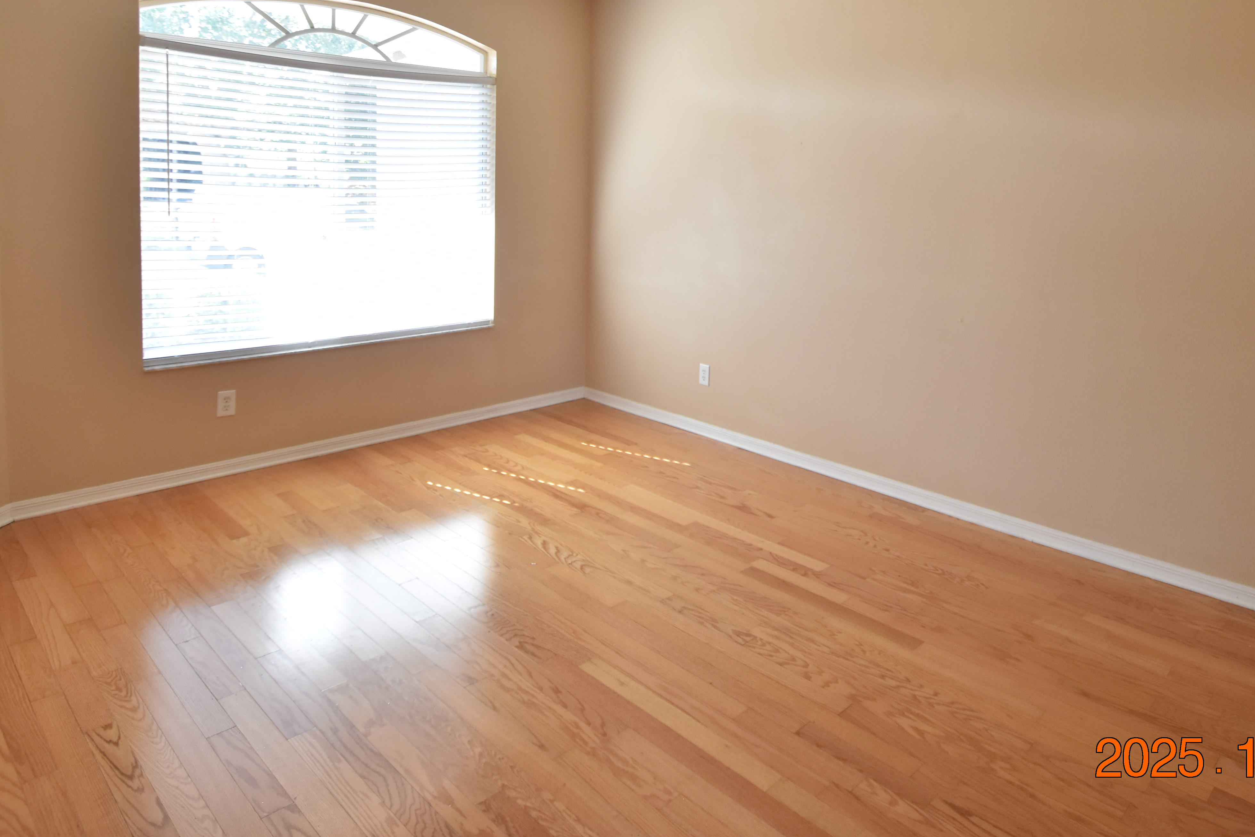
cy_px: 213
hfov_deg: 75.4
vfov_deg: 52.8
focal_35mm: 23
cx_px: 741
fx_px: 802
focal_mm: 10
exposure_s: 1/250
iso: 800
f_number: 3.5
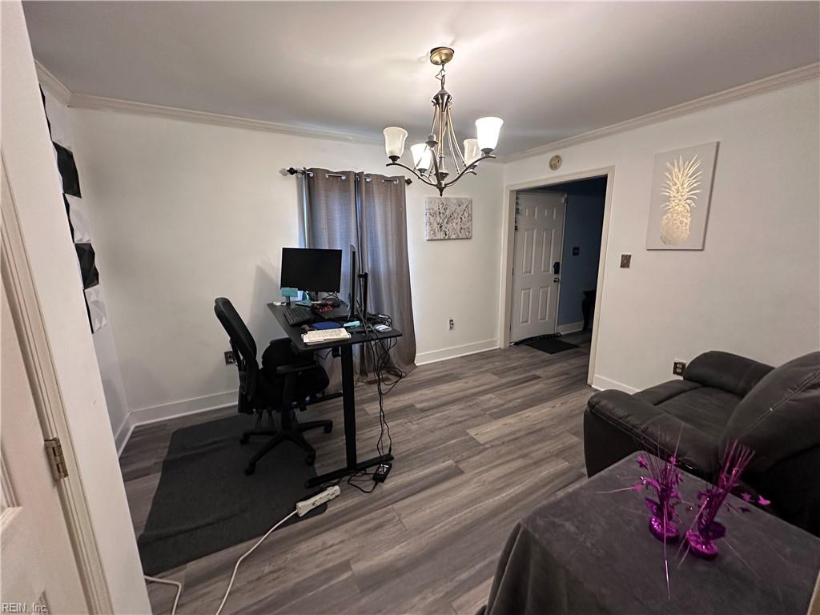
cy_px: 308
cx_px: 410
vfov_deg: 85.7
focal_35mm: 14
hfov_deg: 102.1
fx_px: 332
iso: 640
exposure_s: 1/60
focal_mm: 2.22
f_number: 2.2
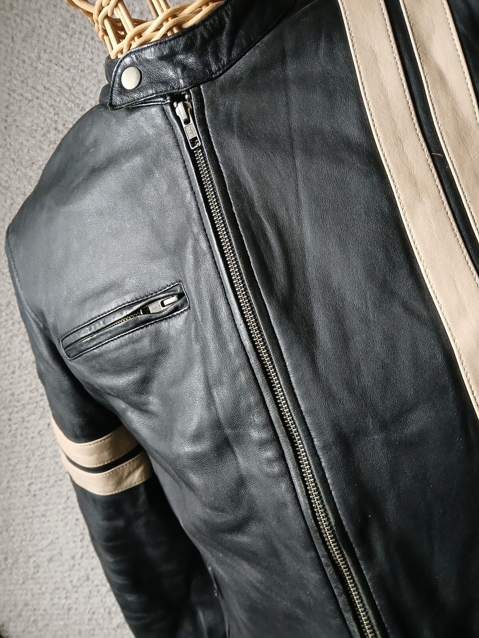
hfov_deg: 53.1
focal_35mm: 26
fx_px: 480
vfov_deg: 67.3
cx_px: 240
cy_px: 319
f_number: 1.8
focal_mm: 3.98
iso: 320
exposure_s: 1/25.1
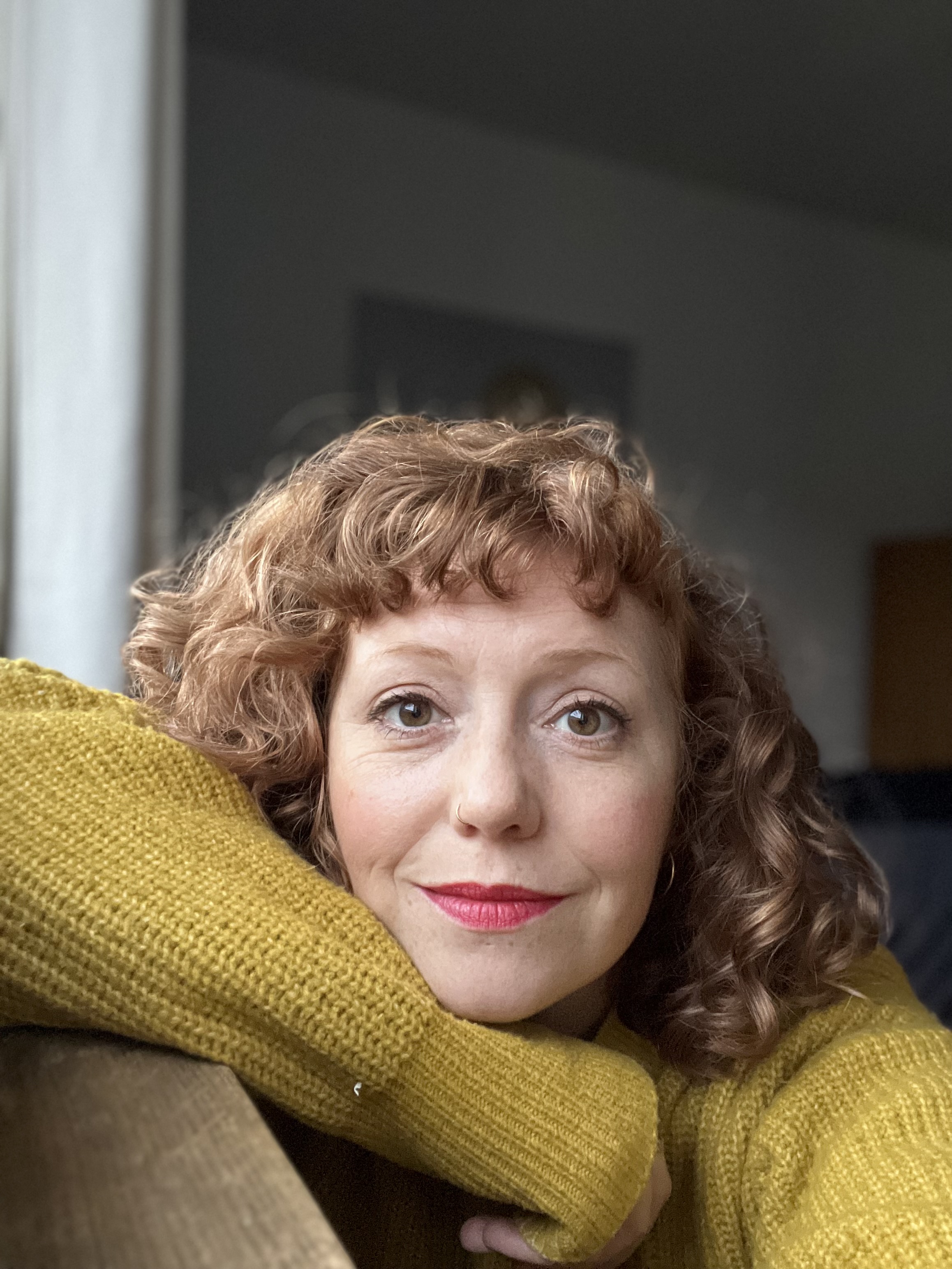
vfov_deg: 60.0
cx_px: 476
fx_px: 1100
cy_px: 634
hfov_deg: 46.8
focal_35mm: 30
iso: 500
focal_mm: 2.71
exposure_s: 1/30
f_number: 2.2
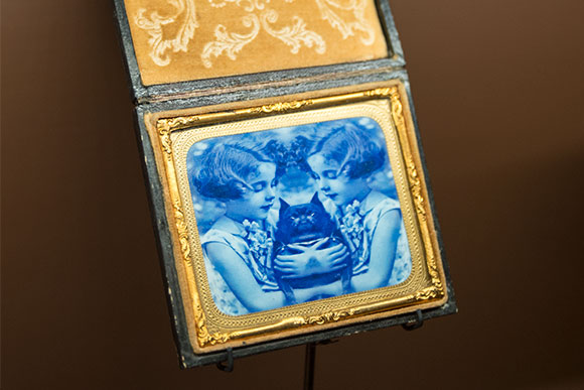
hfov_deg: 35.6
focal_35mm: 56
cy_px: 195
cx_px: 292
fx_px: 909
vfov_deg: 24.2
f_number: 3.3
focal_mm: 56
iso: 1250
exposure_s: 1/180
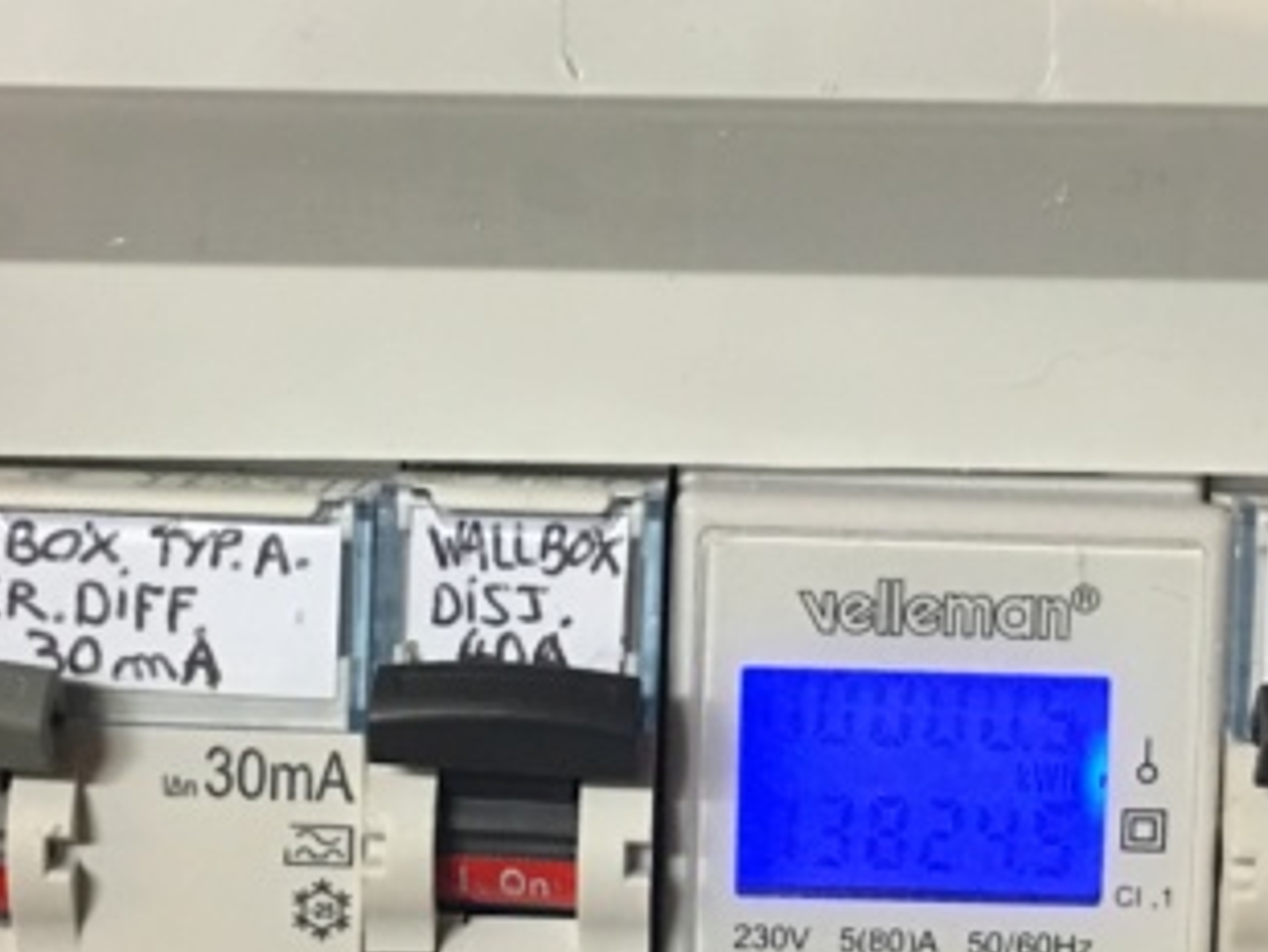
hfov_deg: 25.9
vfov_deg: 19.6
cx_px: 747
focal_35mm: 75
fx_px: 2748
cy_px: 640
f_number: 2.2
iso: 100
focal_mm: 4.15
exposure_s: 1/8
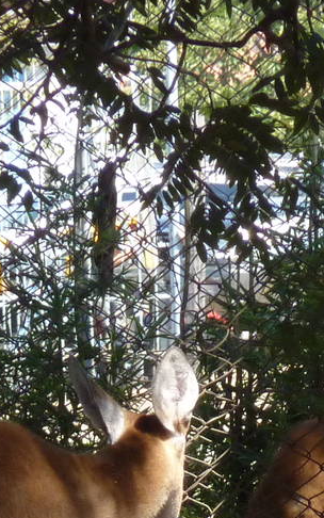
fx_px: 14769
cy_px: 611
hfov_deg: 1.3
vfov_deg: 2.0
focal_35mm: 1046
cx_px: 206
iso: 200
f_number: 4.9
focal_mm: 49.2
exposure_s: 1/250
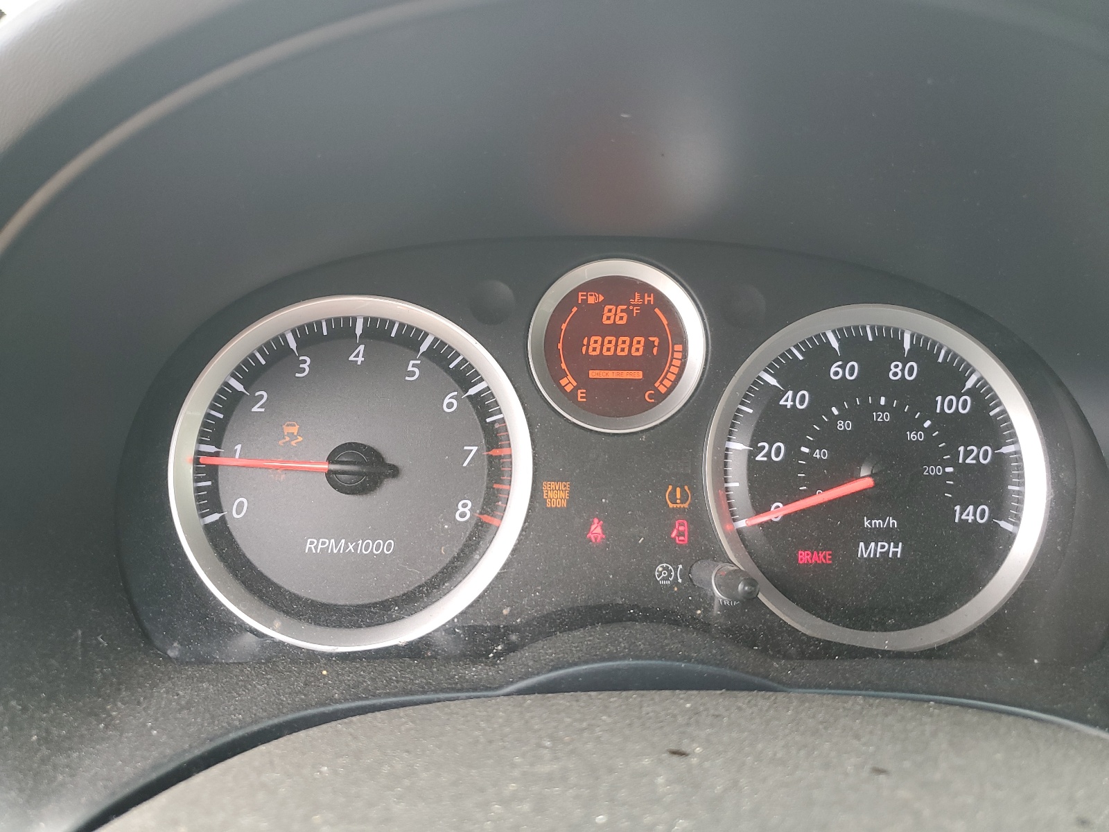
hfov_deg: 67.3
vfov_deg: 53.1
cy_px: 416
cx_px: 554
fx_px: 833
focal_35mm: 26
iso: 62
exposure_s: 1/120
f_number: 1.5
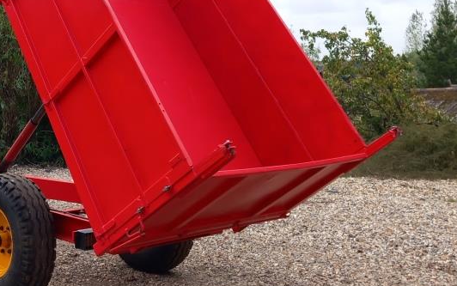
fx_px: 635
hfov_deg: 38.1
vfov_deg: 24.5
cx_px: 90
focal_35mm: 51
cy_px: 21
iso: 20
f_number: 2
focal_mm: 4
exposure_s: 1/140
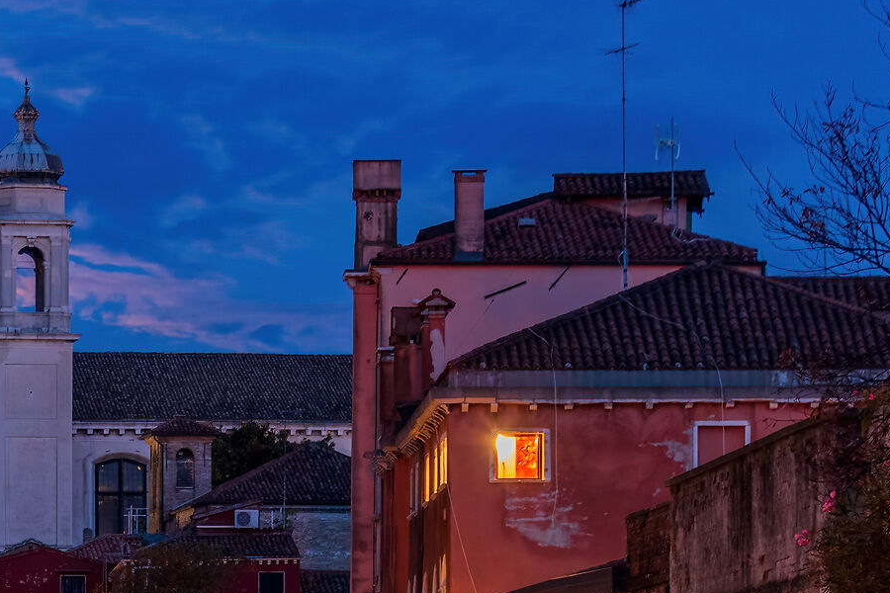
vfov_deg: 6.8
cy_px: 637
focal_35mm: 200
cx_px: -101
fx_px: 4944
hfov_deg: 10.2
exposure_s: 5
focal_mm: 50
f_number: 11
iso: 400
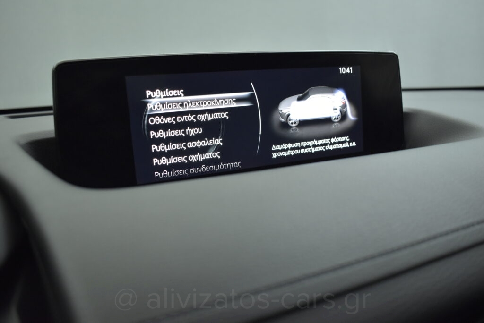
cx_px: 242
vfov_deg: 41.8
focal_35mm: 32
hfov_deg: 59.5
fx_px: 424
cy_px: 162
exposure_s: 1/100
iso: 1600
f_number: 3.8
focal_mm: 21
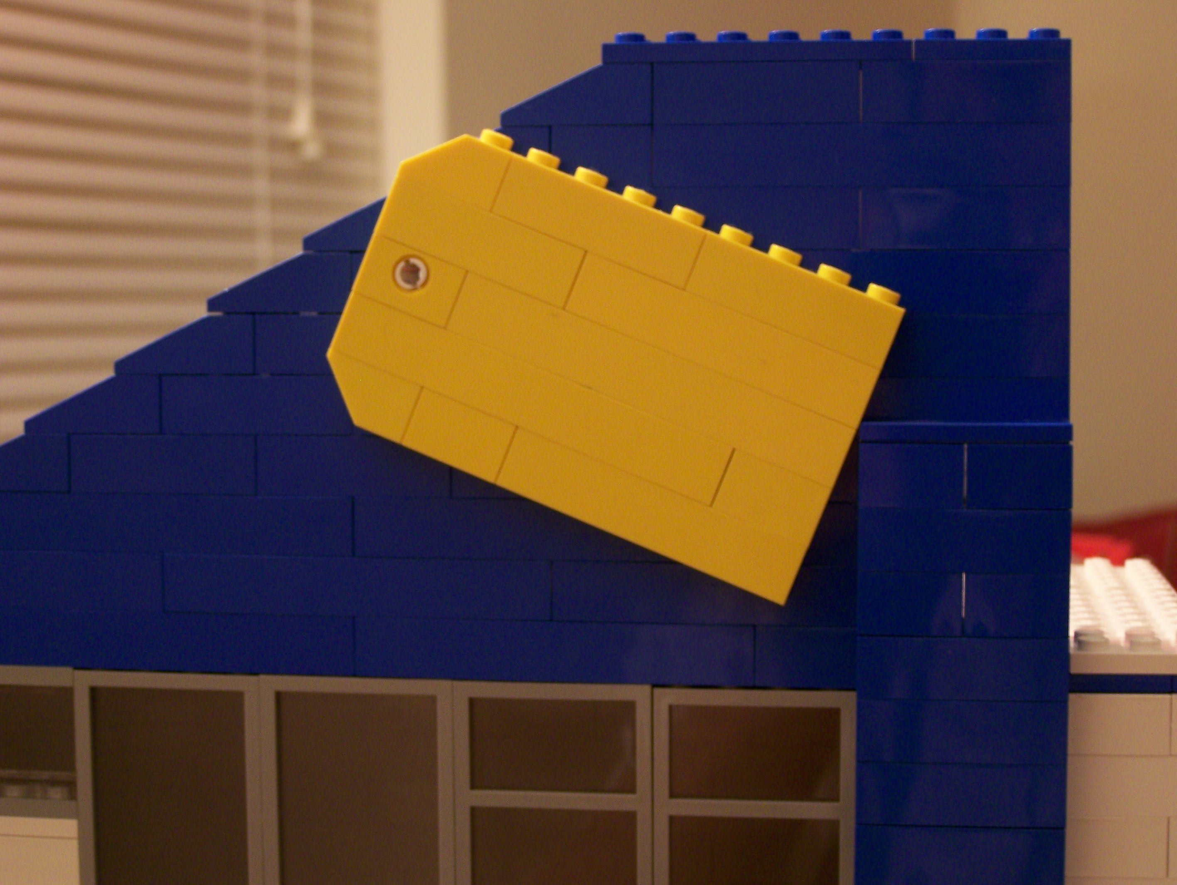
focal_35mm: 67
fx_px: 2280
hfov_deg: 29.0
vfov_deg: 22.0
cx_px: 588
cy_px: 442
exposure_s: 1/8
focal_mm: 11.1
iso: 160
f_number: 3.2
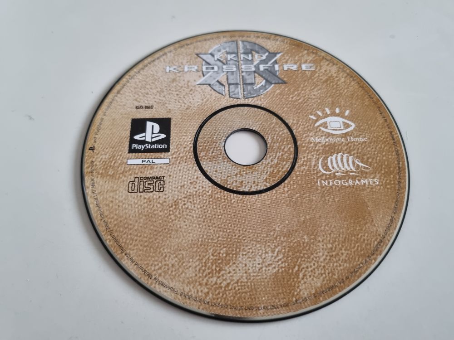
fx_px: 341
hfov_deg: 67.3
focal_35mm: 26
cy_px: 170
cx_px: 227
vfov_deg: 53.1
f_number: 1.8
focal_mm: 5.4
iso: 800
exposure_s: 1/50
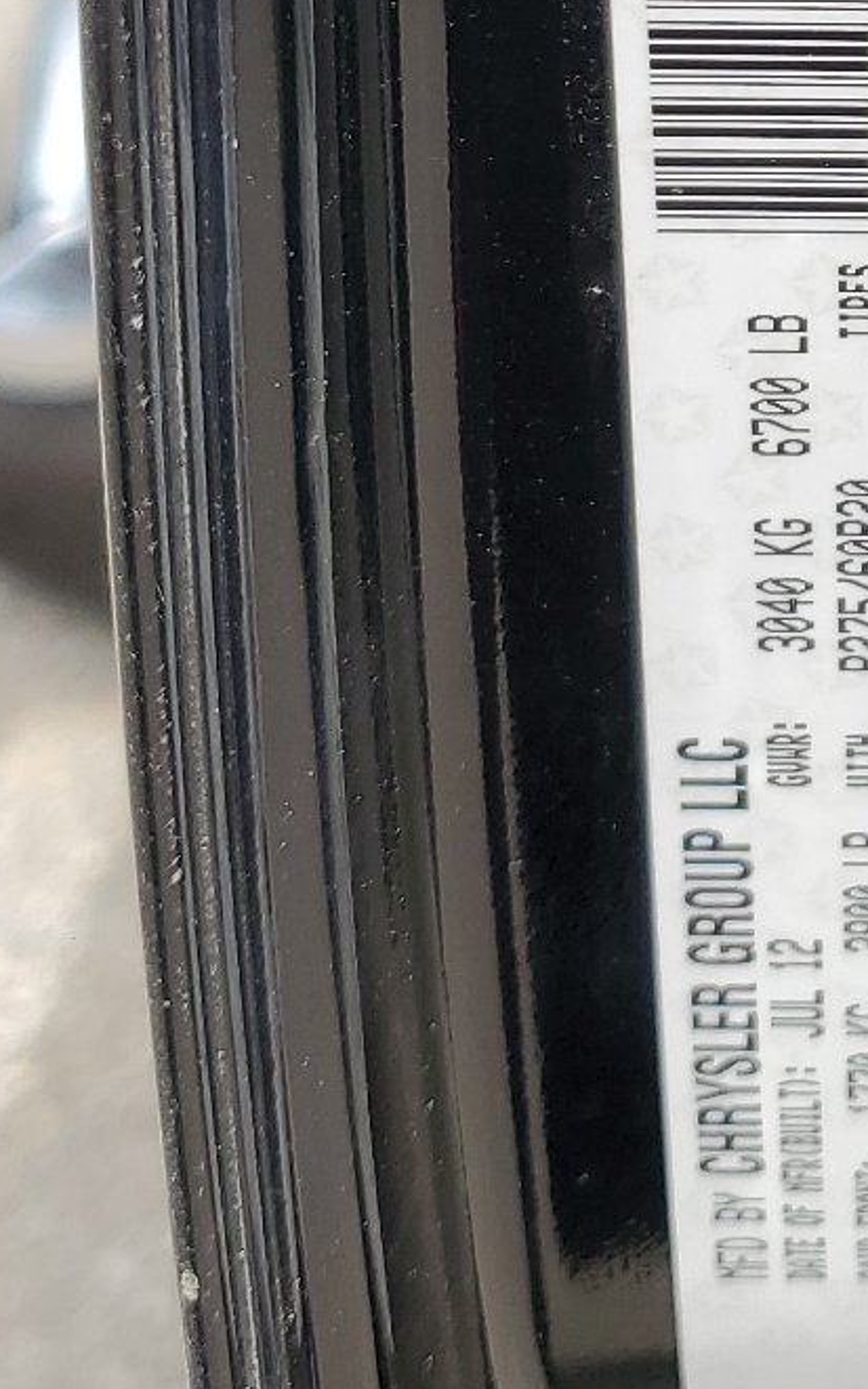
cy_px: -43
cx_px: 1051
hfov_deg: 14.2
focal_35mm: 89
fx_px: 3369
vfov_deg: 22.3
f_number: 1.5
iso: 50
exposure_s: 1/1111
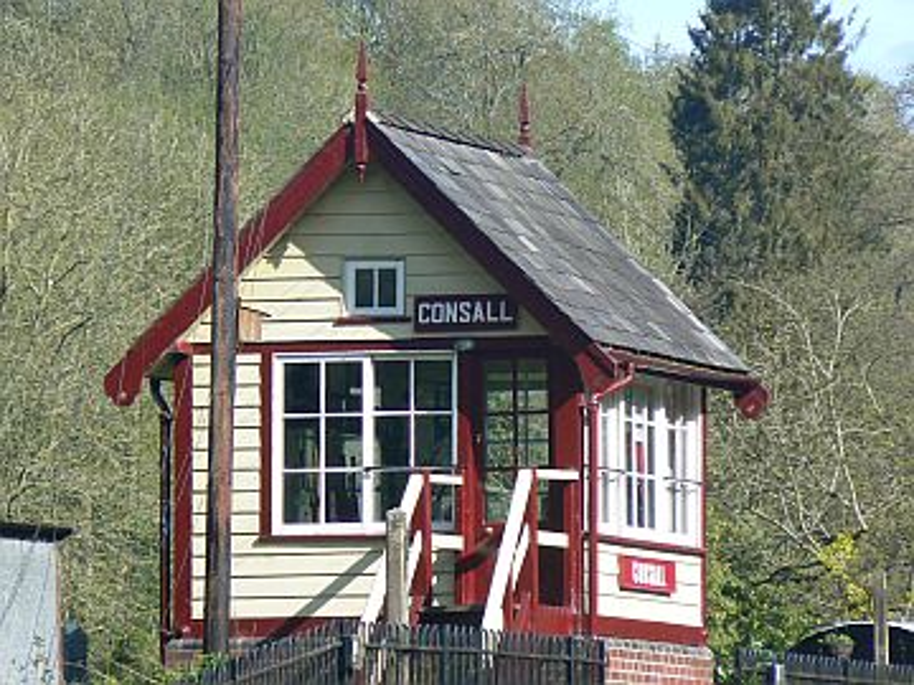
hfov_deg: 4.6
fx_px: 11407
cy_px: 342
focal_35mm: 432
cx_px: 457
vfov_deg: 3.4
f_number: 5.6
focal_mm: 72
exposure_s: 1/200
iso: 80
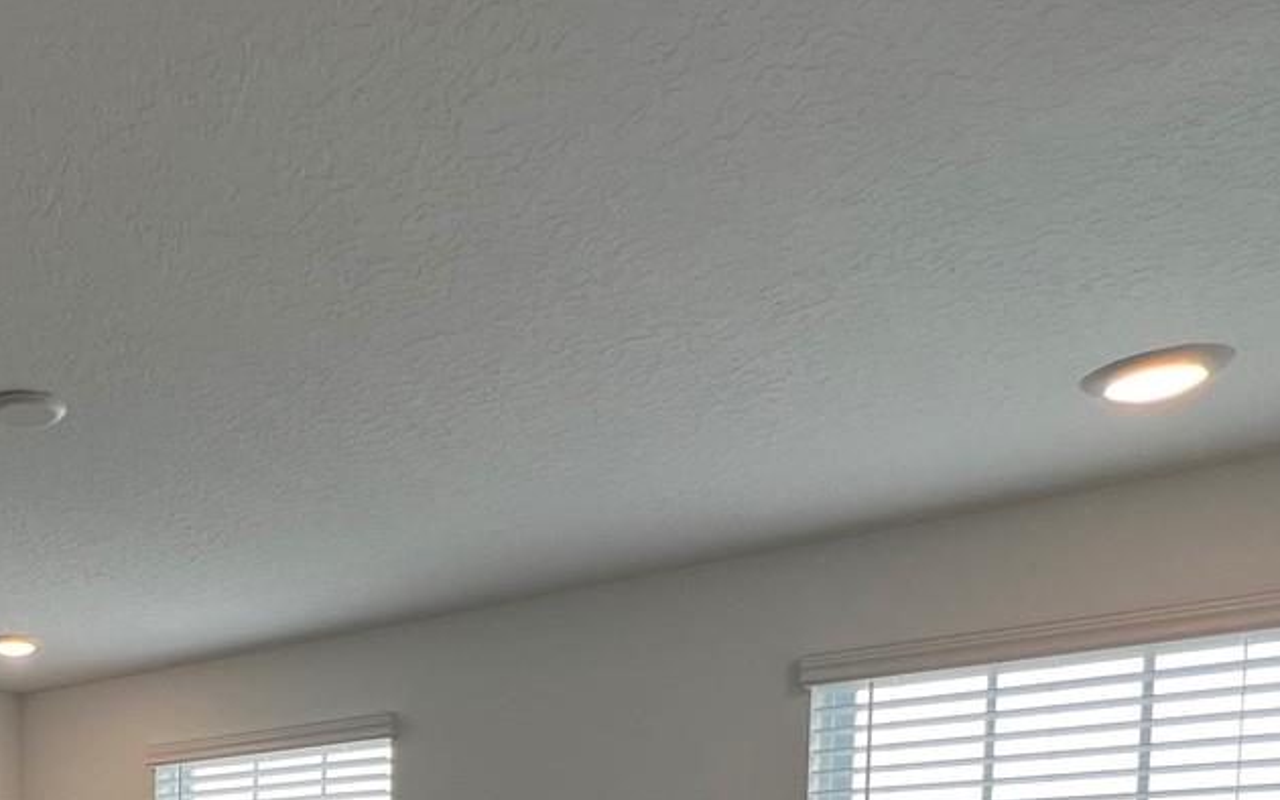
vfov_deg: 29.7
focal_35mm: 35
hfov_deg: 48.2
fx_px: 1221
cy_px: 1017
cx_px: 77
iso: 40
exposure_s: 1/120
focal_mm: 1.57
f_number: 1.8
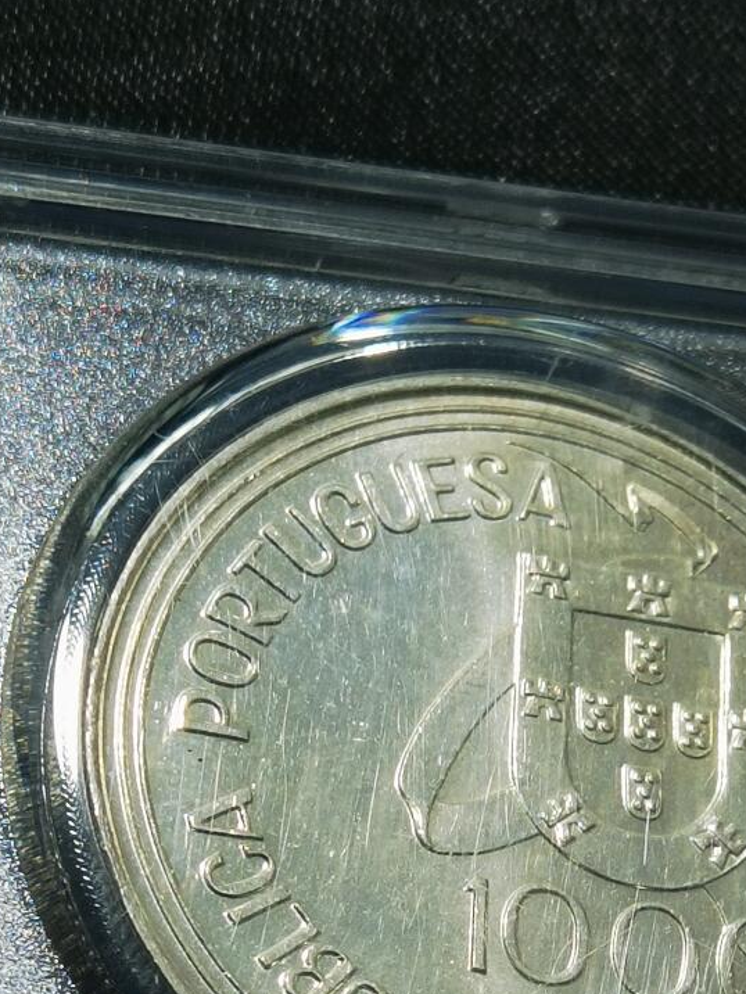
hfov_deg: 10.7
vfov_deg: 14.1
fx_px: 3964
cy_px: 973
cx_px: 499
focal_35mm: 138
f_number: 1.9
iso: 50
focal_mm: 6.67
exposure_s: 1/100
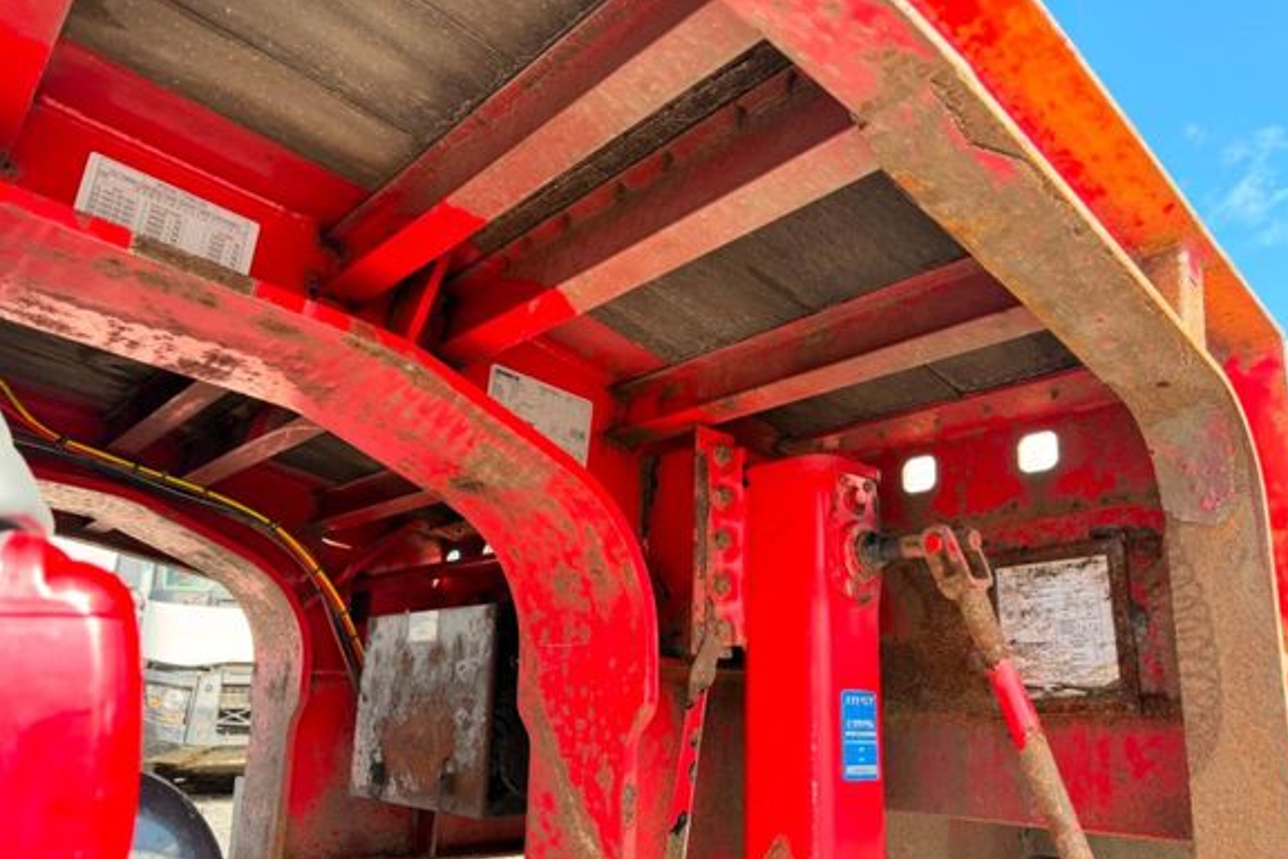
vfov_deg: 49.4
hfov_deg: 69.4
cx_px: 653
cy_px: 494
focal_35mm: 26
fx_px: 930
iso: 80
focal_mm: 6.76
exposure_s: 1/274
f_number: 1.78
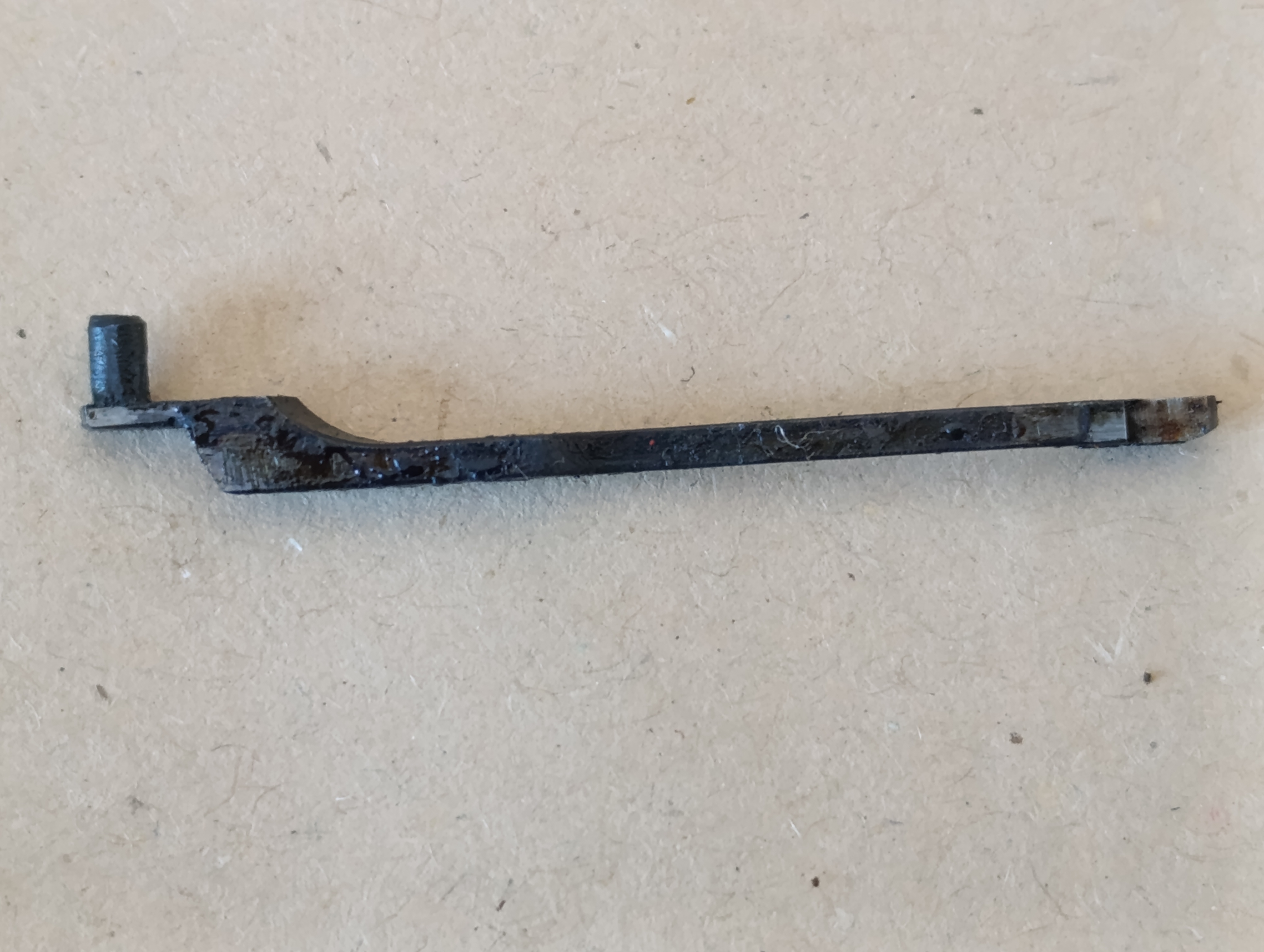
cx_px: 632
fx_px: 3364
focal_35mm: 92
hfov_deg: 21.3
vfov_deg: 16.1
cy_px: 476
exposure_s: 1/50
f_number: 1.6
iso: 800
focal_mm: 6.14
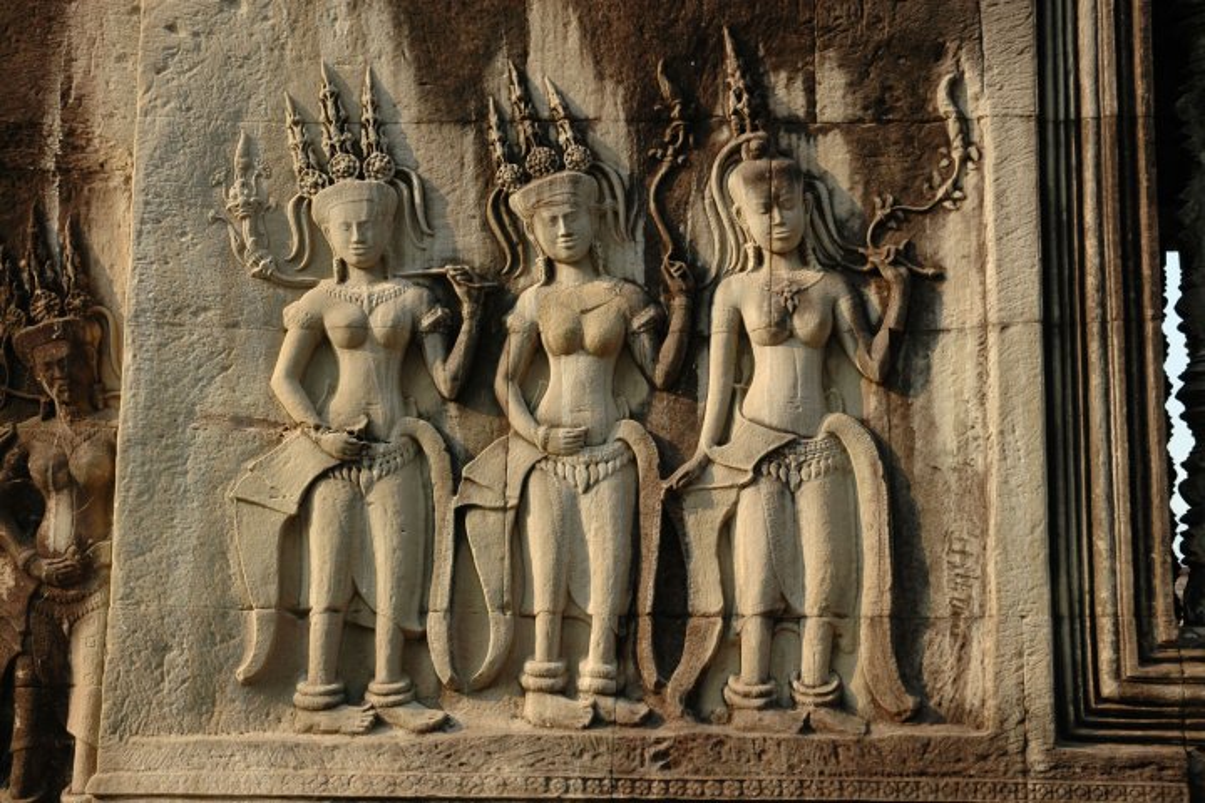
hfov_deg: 35.1
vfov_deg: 23.8
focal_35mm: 57
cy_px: 402
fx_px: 1908
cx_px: 602
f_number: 7.1
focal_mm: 38
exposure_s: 1/200
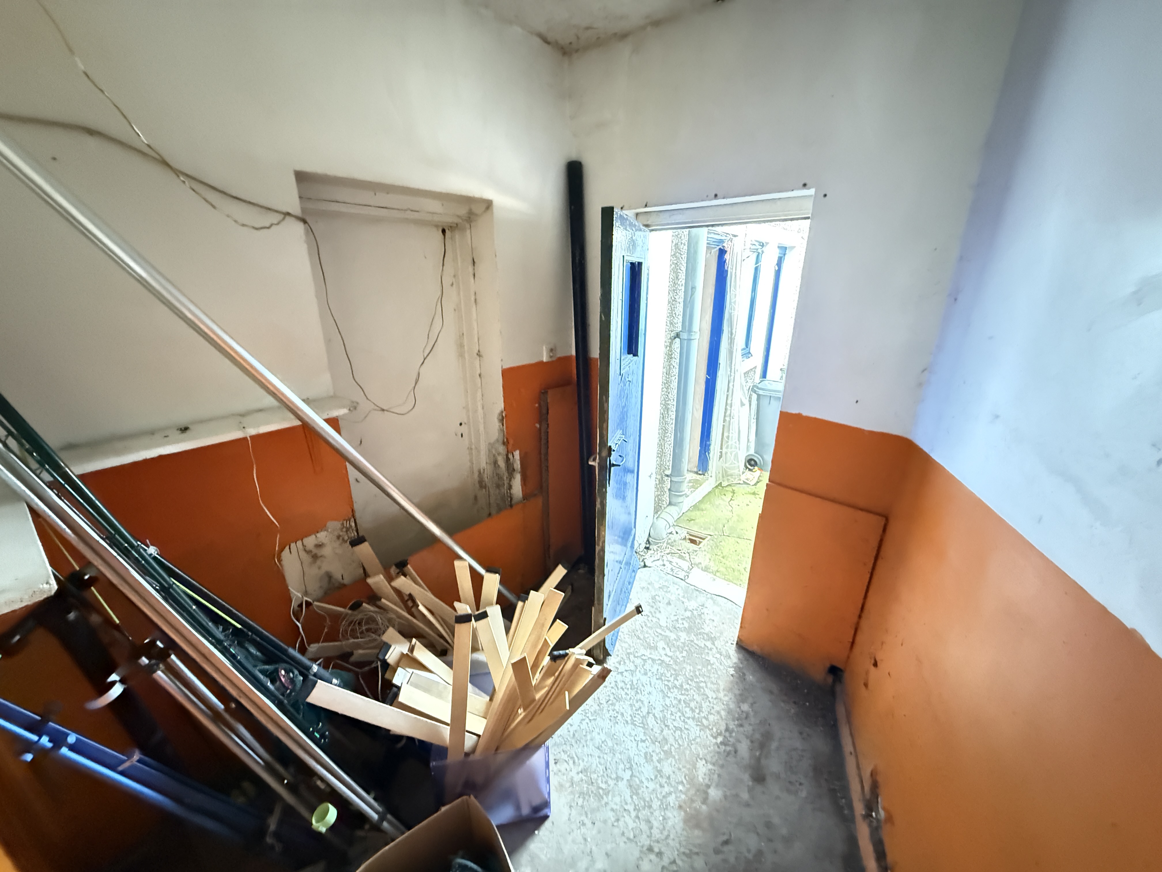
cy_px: 436
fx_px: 470
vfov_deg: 85.7
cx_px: 581
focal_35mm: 14
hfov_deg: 102.1
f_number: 2.2
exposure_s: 1/30
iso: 2000
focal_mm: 2.22
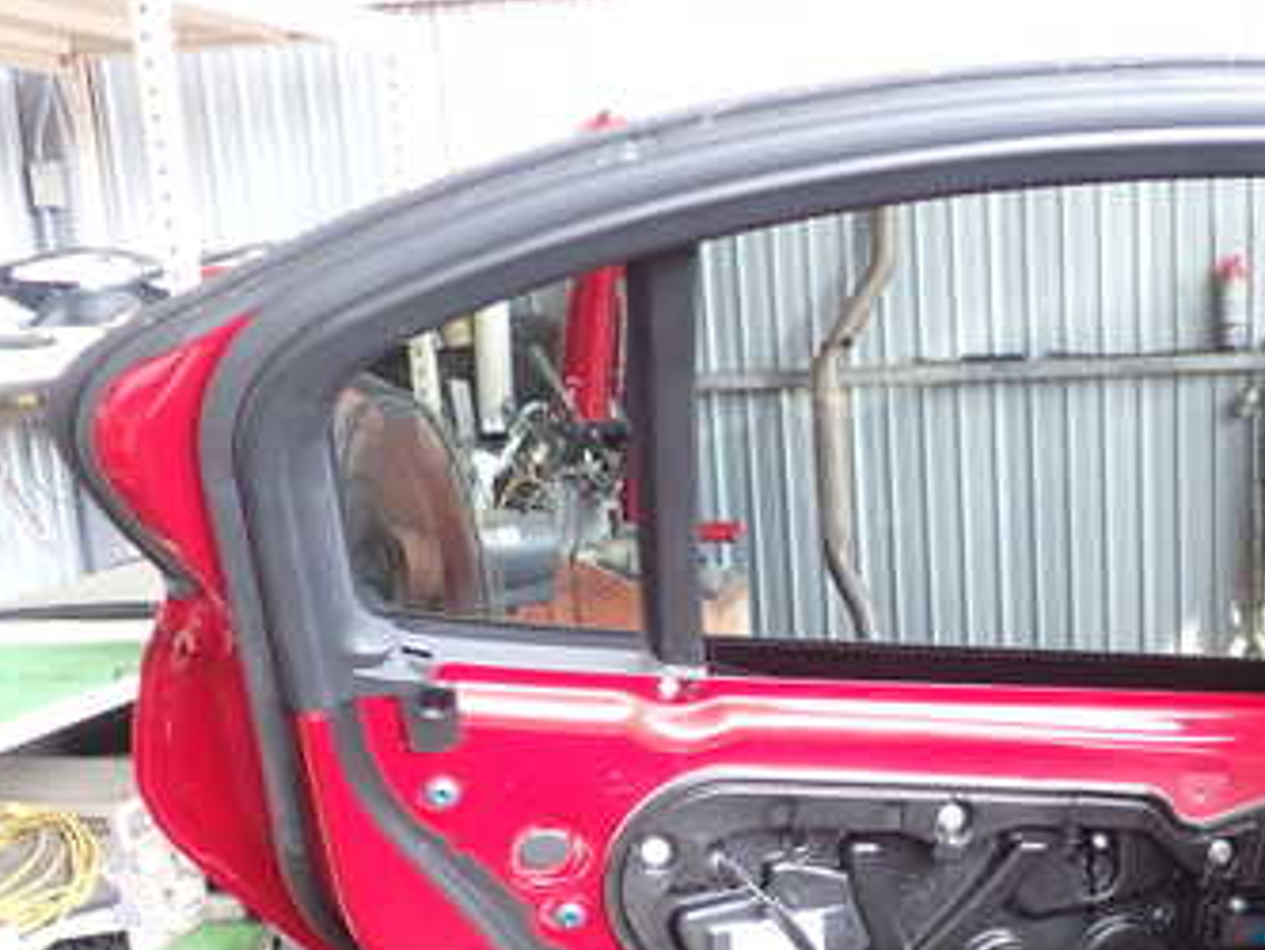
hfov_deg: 34.9
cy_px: 756
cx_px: 916
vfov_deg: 26.6
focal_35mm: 54
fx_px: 1974
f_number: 2.3
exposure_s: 1/60
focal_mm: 5.4
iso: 160
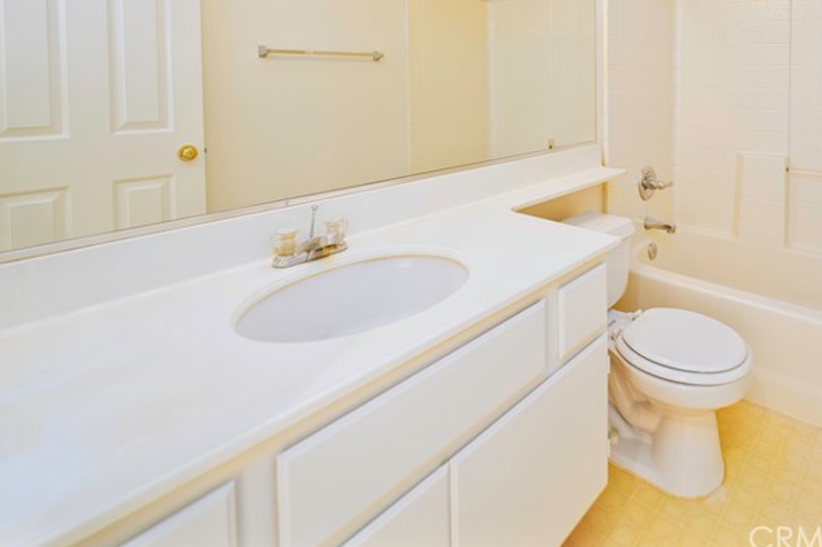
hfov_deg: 80.5
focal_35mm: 20
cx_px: 564
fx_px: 457
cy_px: 102
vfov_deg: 56.9
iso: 400
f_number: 4
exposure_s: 1/125
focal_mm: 12
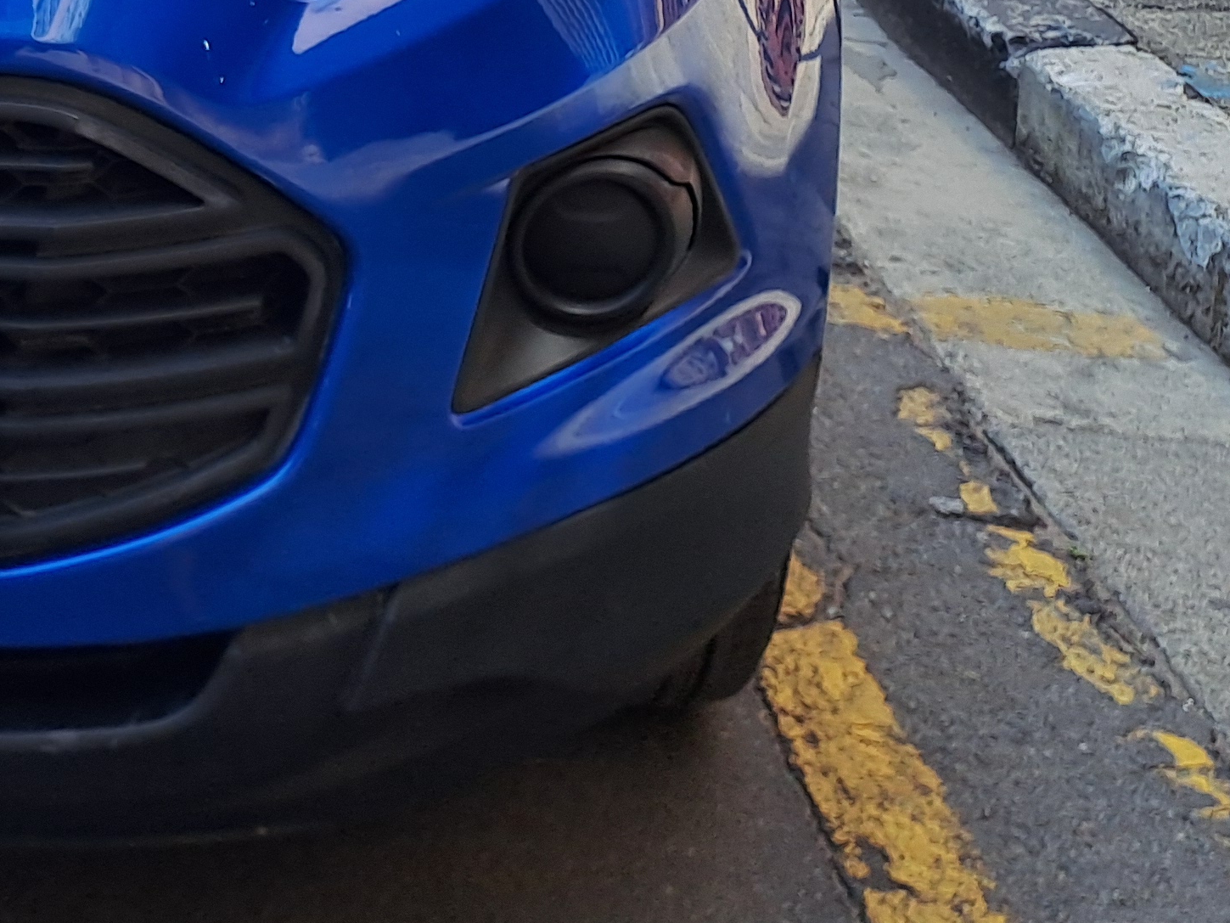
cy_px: -115
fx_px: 2452
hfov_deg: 25.4
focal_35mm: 69
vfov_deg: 20.3
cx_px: -235
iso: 32
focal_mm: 4.65
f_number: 1.8
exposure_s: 1/529
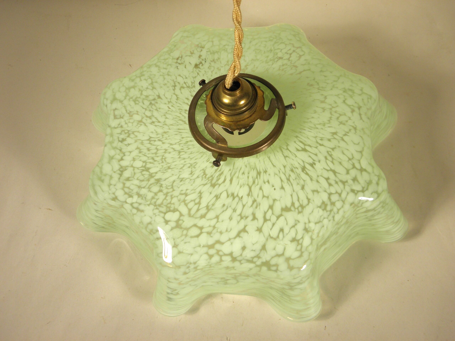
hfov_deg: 42.9
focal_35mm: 44
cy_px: 170
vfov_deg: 32.9
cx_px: 228
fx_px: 578
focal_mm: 7.9
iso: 100
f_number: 3.9
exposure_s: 1/100
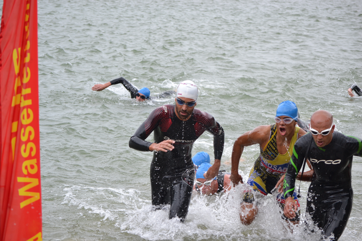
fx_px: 1357
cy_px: 120
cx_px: 181
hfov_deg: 15.2
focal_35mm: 135
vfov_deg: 10.2
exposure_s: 1/500
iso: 360
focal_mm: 90
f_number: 5.6
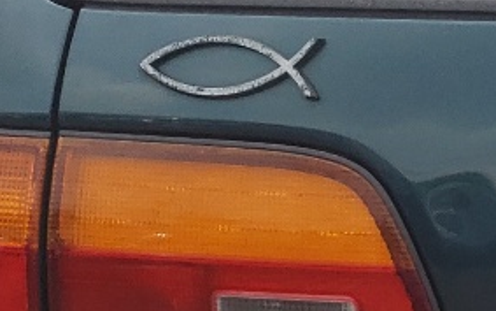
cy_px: 302
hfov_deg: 11.5
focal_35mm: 156
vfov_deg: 8.4
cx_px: 1104
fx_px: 2109
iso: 50
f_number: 1.5
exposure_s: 1/1667
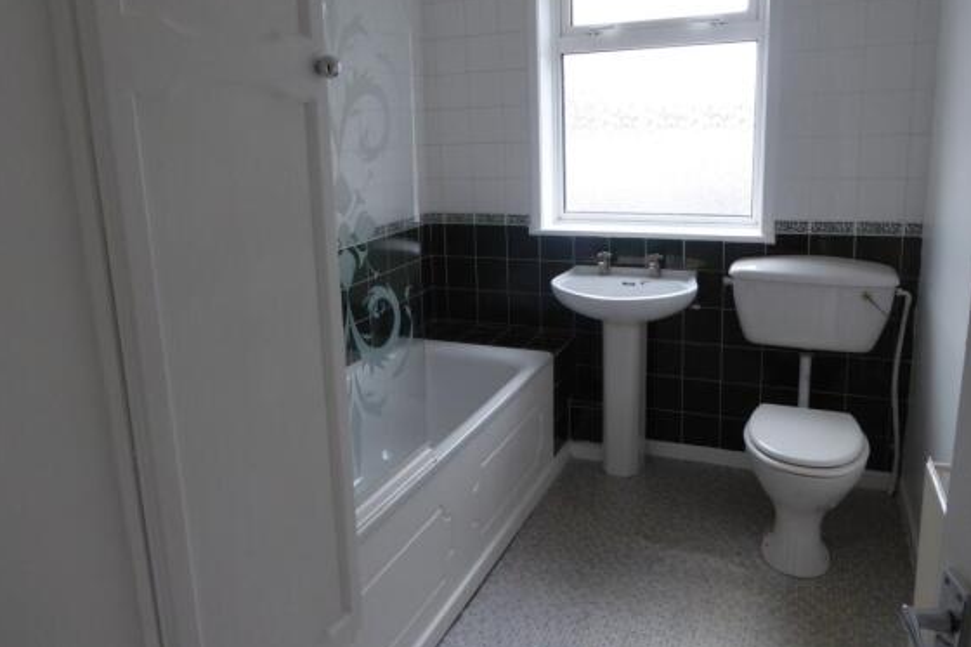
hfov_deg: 69.4
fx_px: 701
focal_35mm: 26
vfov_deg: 49.3
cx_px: 471
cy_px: 273
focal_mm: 4.3
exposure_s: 1/60
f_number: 4
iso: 250
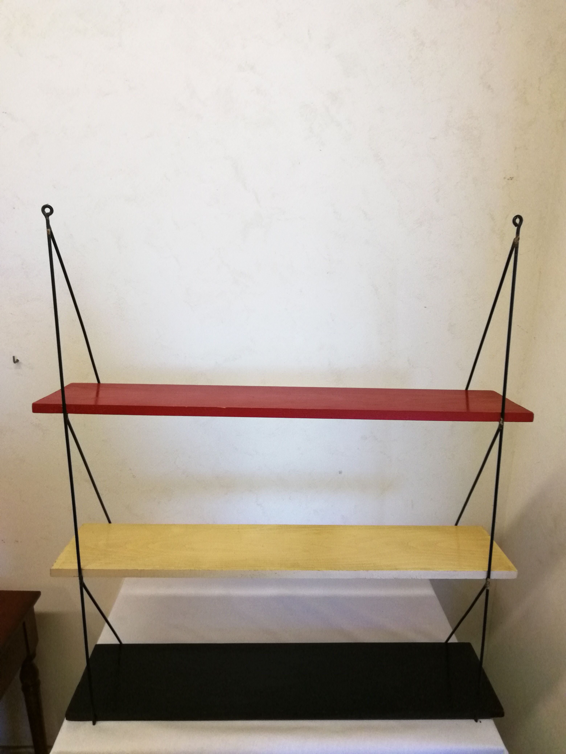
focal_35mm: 24
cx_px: 283
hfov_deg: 56.8
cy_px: 377
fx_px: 523
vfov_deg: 71.6
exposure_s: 1/50
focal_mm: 2.38
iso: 64
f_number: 2.2
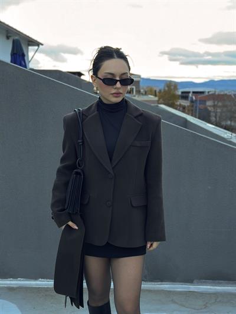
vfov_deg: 39.6
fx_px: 436
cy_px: 157
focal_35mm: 48
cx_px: 118
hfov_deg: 30.3
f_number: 1.8
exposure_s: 1/60
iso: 250
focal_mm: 6.86
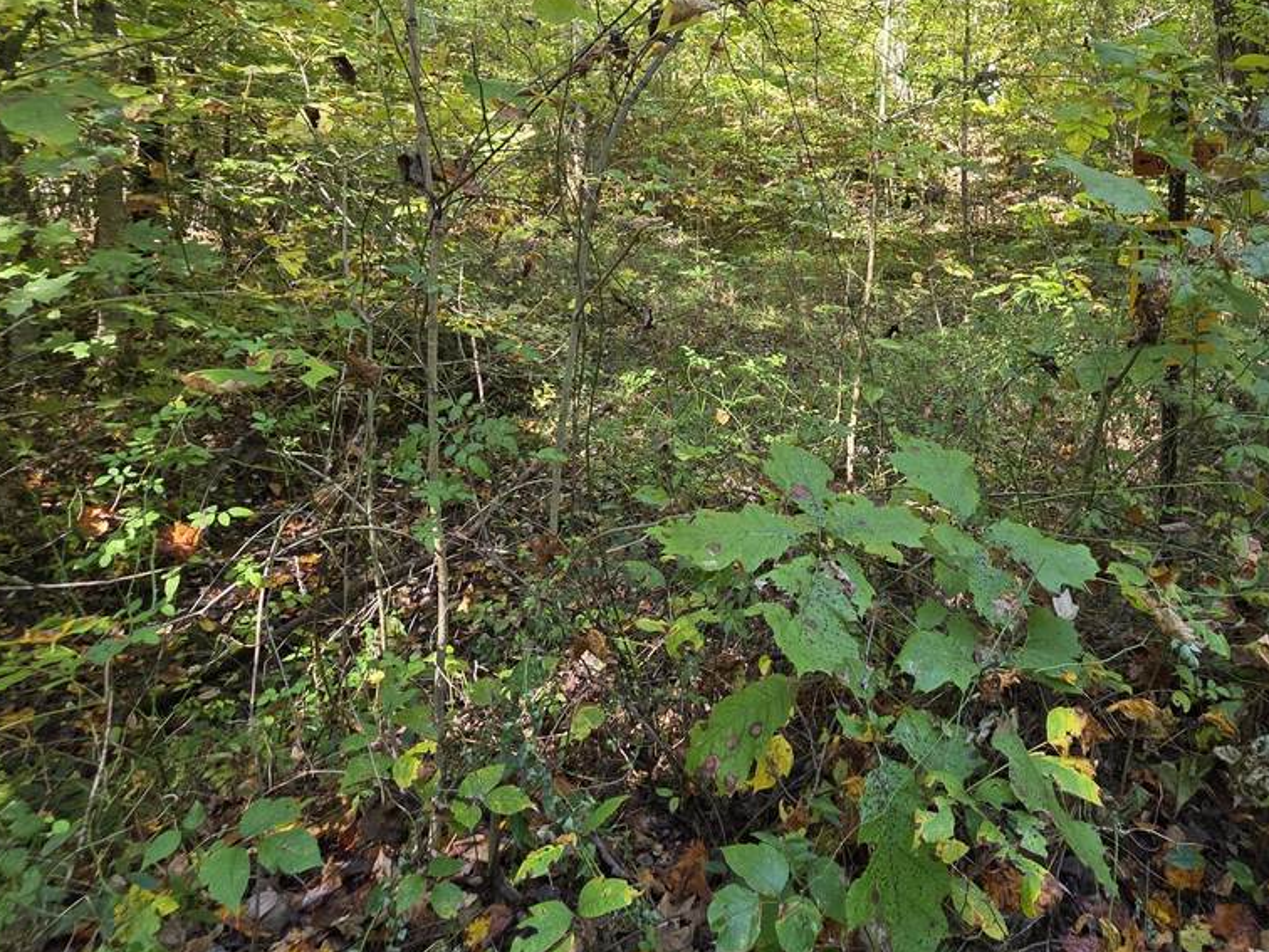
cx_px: 812
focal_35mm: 22
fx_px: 807
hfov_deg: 74.7
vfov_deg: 59.1
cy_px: 285
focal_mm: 2.2
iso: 100
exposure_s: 1/120
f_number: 1.9
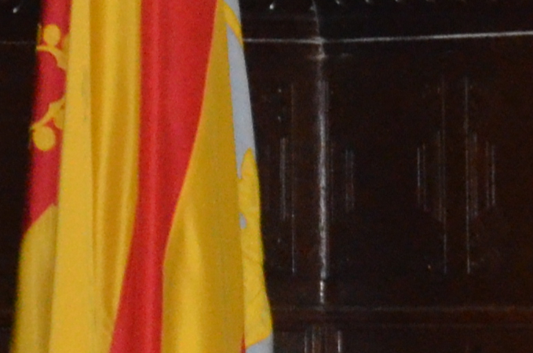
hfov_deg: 3.5
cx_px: 286
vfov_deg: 2.3
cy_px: 1115
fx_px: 8846
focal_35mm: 599
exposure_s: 1/60
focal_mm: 55
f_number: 5.6
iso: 3200
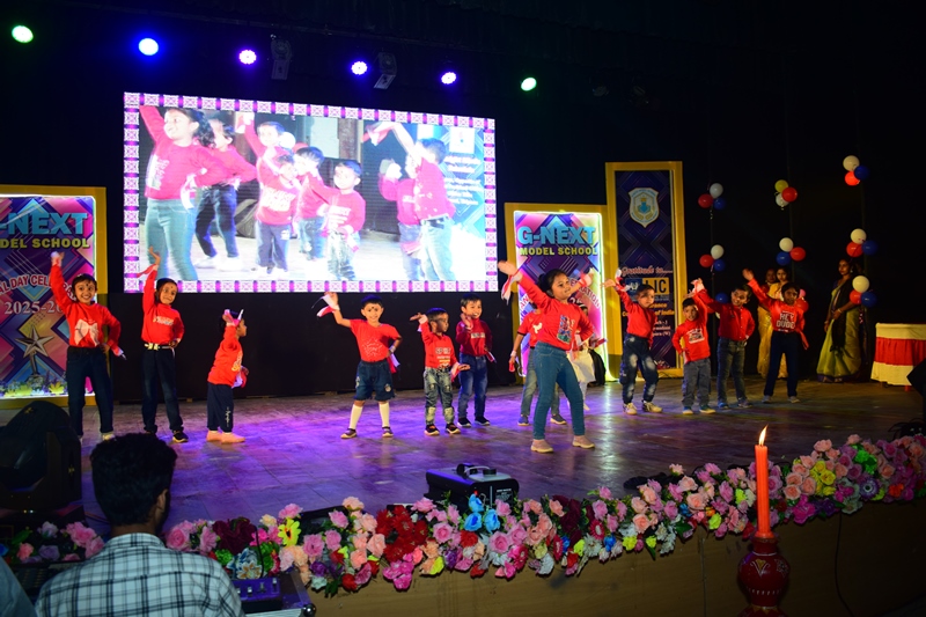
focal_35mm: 32
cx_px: 463
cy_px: 308
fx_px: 810
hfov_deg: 59.5
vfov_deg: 41.7
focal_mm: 21
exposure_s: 1/100
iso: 500
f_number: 3.8
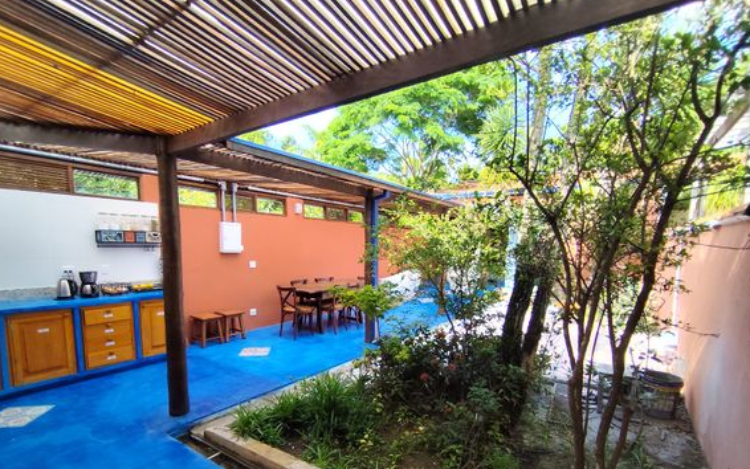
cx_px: 359
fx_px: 368
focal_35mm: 18
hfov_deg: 91.0
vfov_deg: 64.3
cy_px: 287
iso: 50
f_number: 2.2
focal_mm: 1.65
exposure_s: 1/498
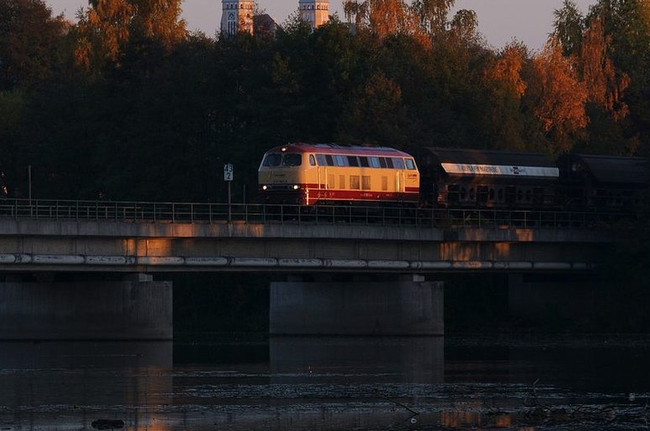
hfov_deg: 5.9
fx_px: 6274
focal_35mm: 348
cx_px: 396
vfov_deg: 3.9
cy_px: 222
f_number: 5
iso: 250
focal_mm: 150
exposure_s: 1/400
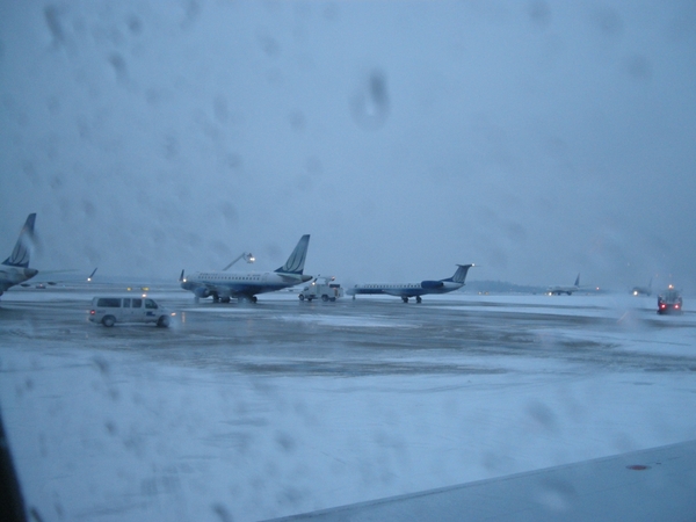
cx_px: 348
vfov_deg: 38.7
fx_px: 744
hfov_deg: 50.1
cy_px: 261
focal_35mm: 37
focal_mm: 7.9
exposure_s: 1/41.1
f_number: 2.8
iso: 400
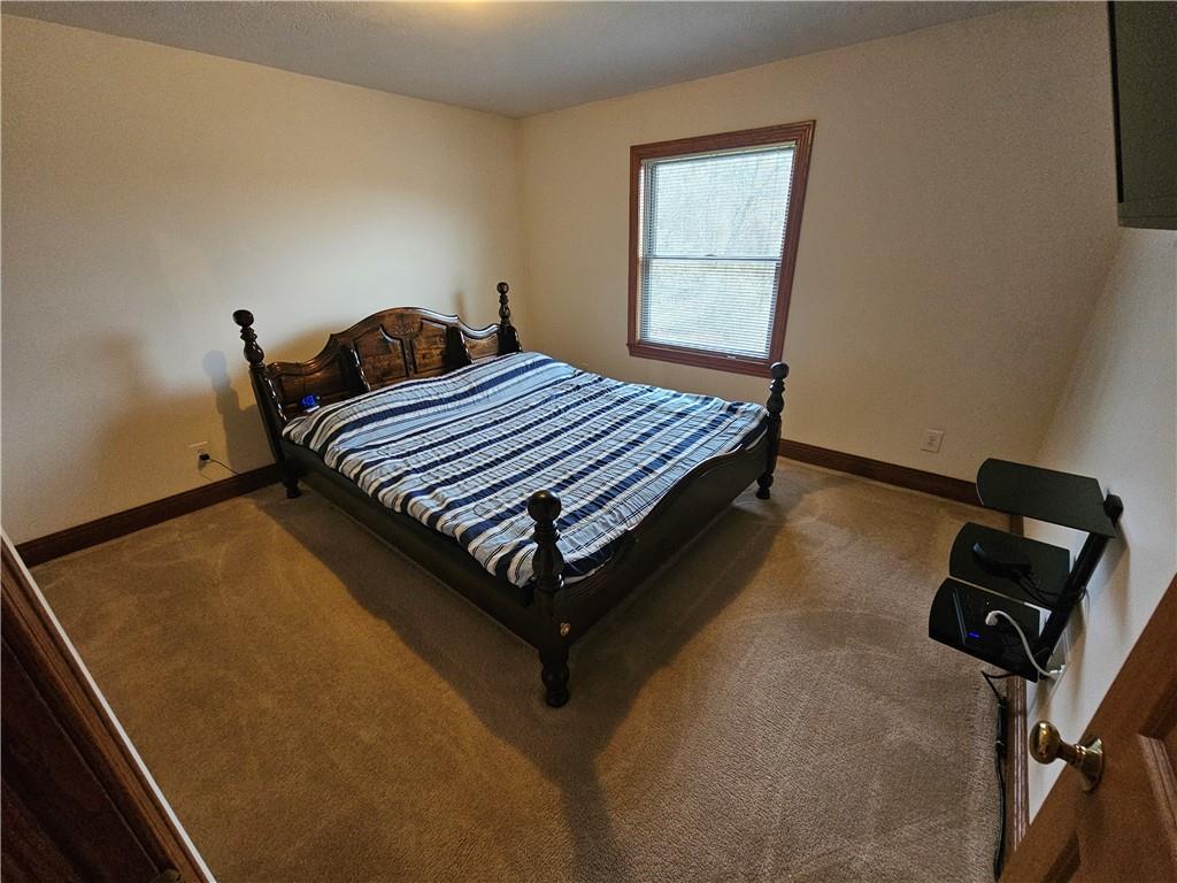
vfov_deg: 89.9
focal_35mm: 13
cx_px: 588
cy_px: 442
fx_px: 442
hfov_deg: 106.2
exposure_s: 1/24
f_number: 2.2
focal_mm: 2.2
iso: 640
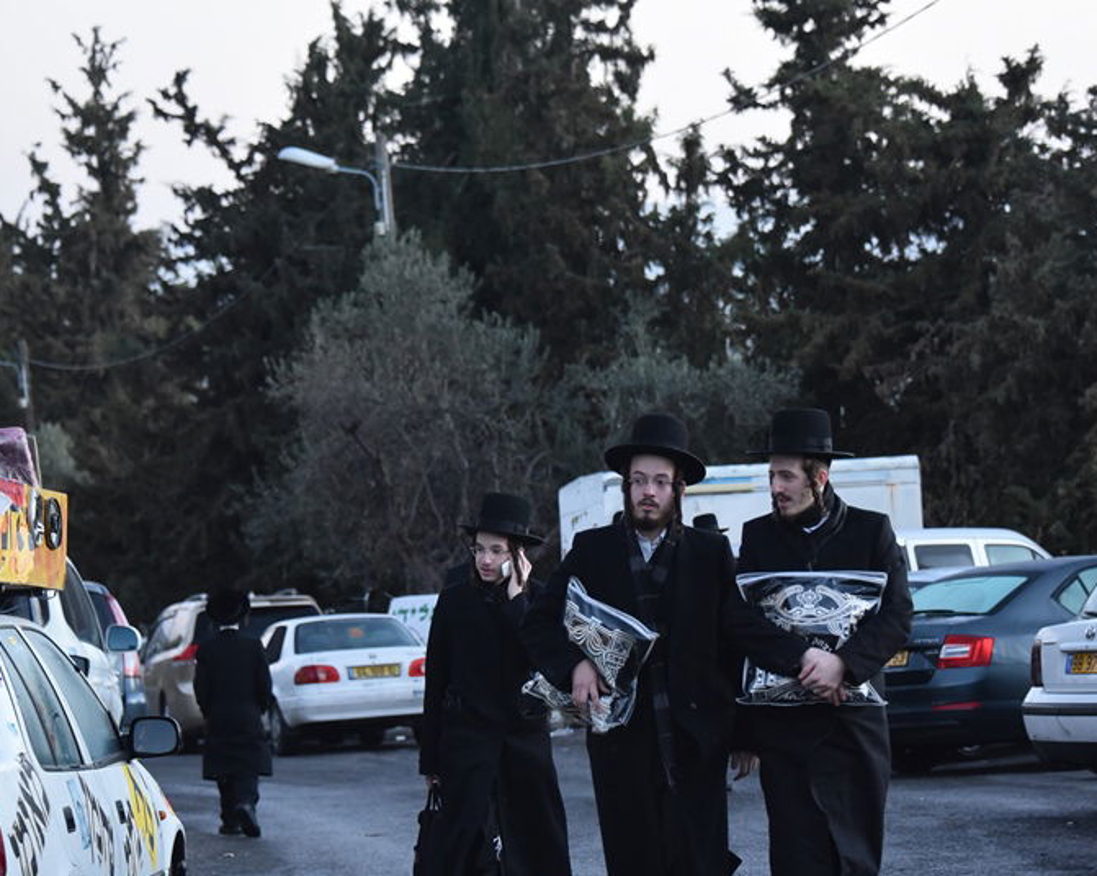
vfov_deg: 11.9
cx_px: 644
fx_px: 4186
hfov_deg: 14.9
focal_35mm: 129
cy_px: 532
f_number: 5.3
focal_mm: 90
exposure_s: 1/125
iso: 3200
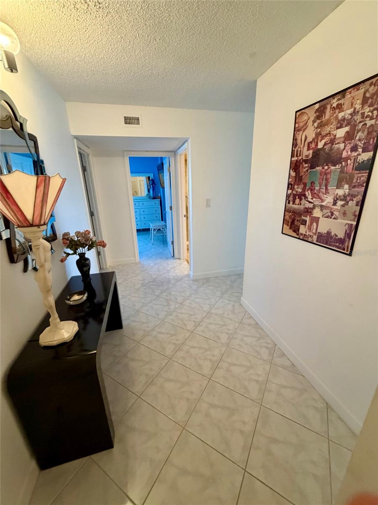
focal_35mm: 14
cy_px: 252
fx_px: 204
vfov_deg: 102.1
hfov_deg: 85.7
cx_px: 189
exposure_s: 1/60
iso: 500
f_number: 2.2
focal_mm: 2.22
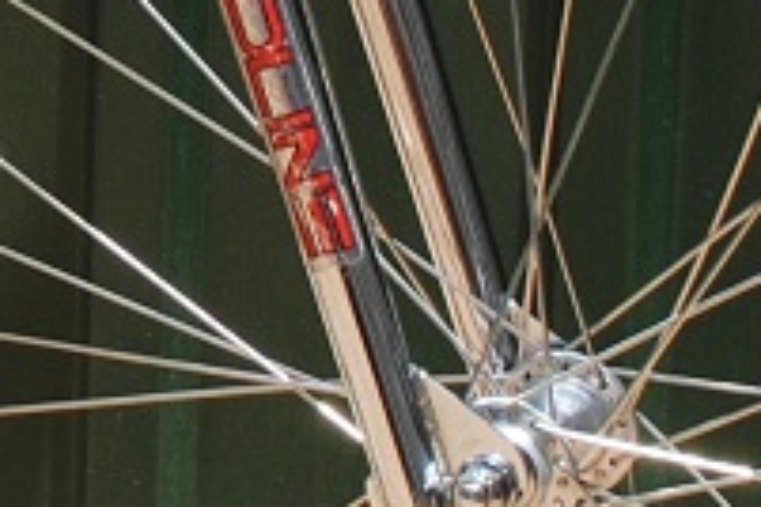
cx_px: -858
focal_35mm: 301
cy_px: -452
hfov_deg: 6.6
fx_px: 6362
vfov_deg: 4.5
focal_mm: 26
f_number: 9
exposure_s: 1/320
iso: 100
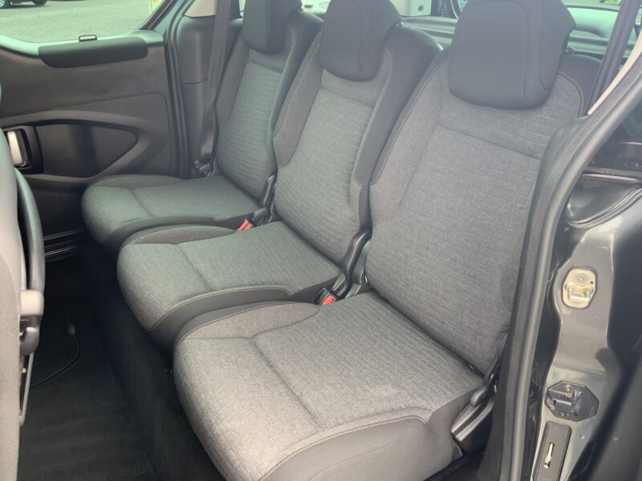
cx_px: 321
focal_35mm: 29
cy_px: 240
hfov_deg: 61.7
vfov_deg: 48.2
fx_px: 538
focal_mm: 3
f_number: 1.8
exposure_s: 1/79
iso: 64
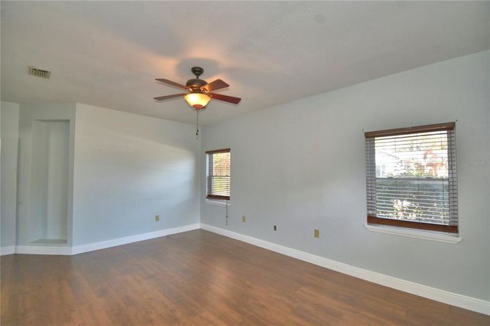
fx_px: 204
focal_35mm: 15
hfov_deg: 100.4
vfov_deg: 77.2
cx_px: 245
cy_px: 163
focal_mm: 10
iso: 200
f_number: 4.5
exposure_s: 1/30
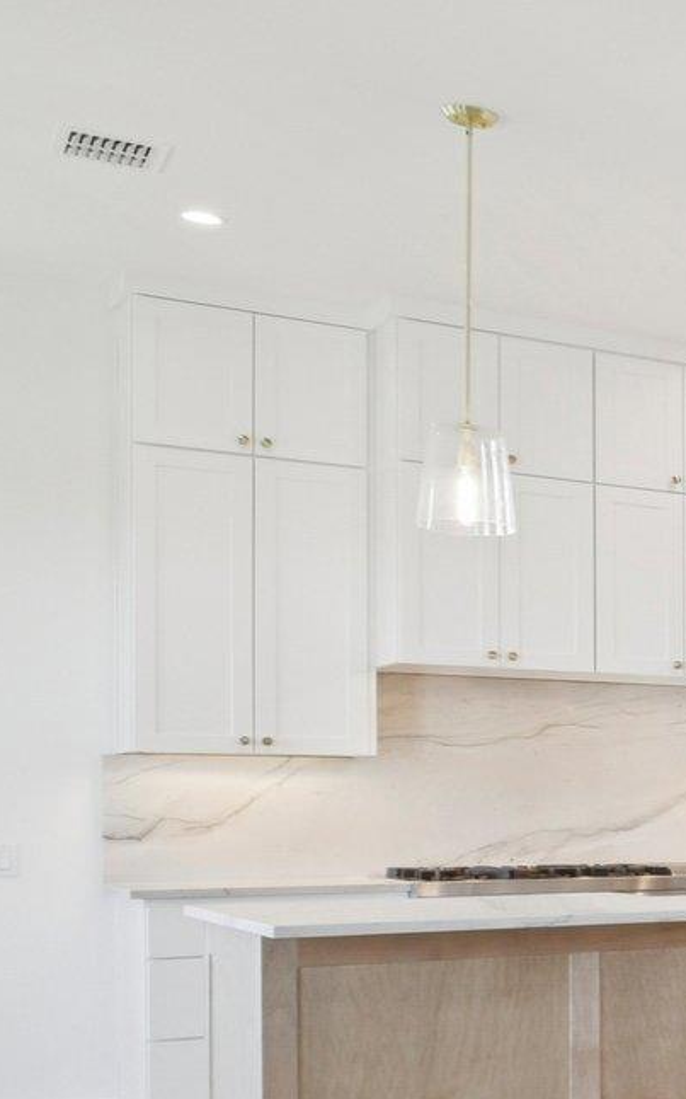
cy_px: 739
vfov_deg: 36.5
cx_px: 1651
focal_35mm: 55
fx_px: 1646
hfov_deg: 14.7
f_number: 8
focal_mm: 11.5
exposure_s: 1/20
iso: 400
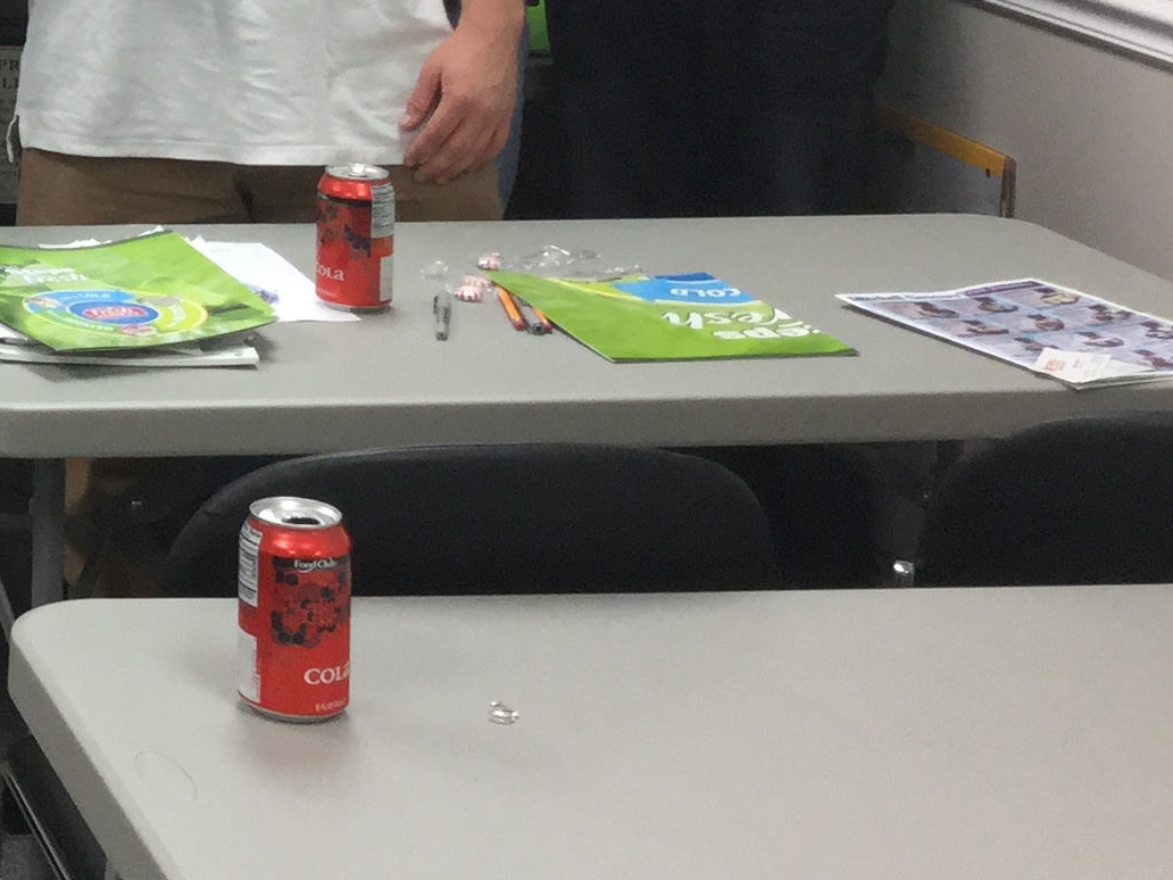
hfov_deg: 17.8
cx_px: -624
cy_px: -292
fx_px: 3321
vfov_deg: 14.4
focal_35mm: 98
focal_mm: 3.3
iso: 50
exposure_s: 1/33
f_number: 2.4
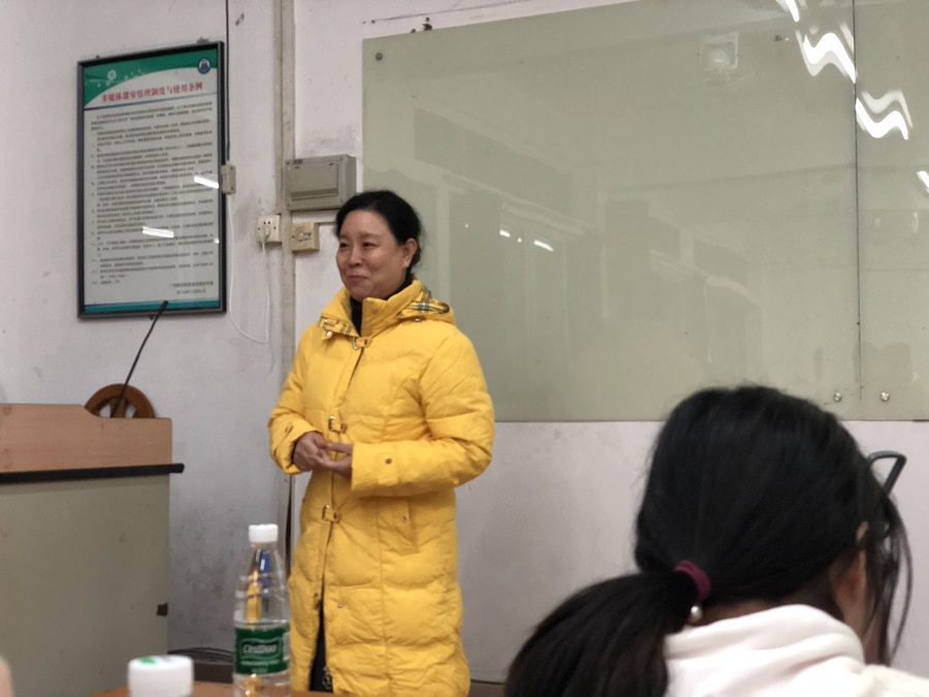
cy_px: 348
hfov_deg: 36.8
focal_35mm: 52
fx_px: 1396
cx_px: 464
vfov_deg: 28.0
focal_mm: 6
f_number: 2.4
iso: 160
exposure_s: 1/20
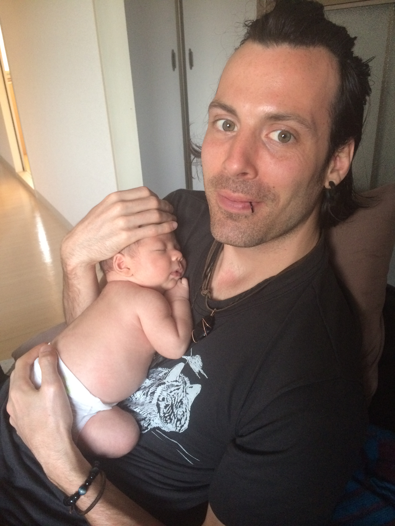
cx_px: 198
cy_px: 263
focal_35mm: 29
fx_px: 441
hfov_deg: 48.2
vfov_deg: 61.7
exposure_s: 1/30
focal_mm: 4.15
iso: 320
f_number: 2.2
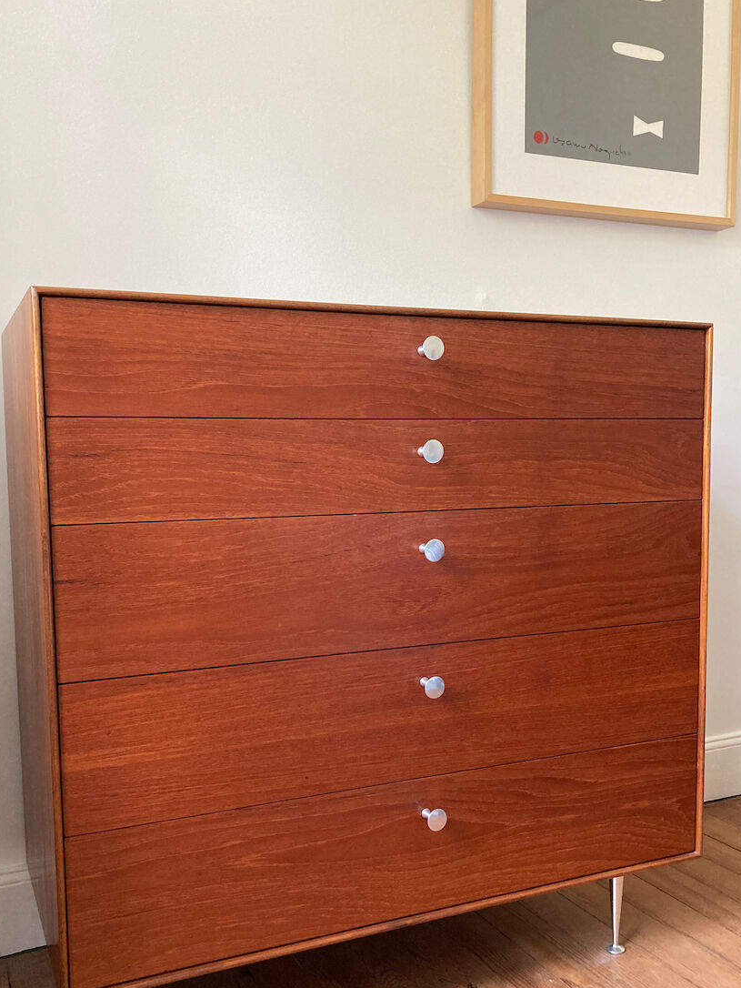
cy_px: 552
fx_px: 942
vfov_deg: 55.2
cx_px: 343
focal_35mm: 33
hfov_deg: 42.9
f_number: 1.8
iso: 250
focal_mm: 3.99
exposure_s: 1/60
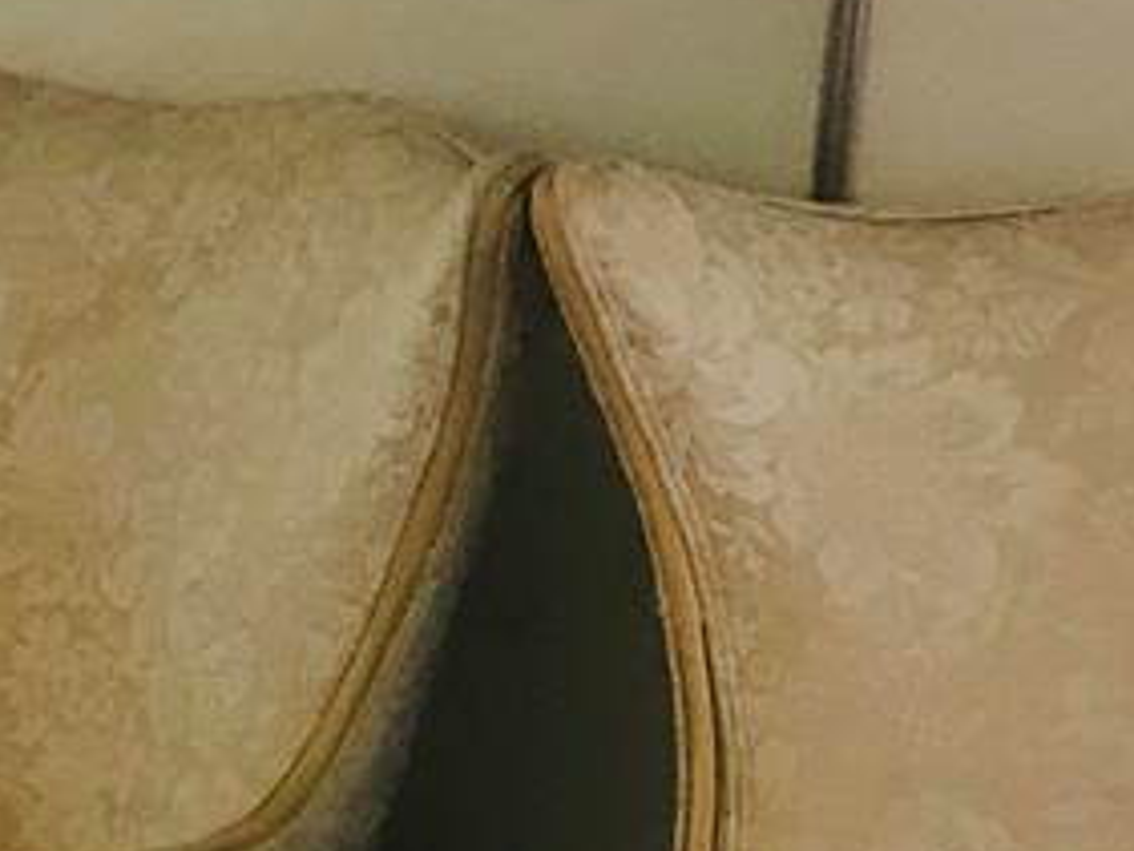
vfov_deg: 14.5
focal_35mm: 102
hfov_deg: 16.8
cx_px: -726
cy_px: 391
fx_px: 3343
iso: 40
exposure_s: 1/17
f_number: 1.8
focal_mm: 3.99
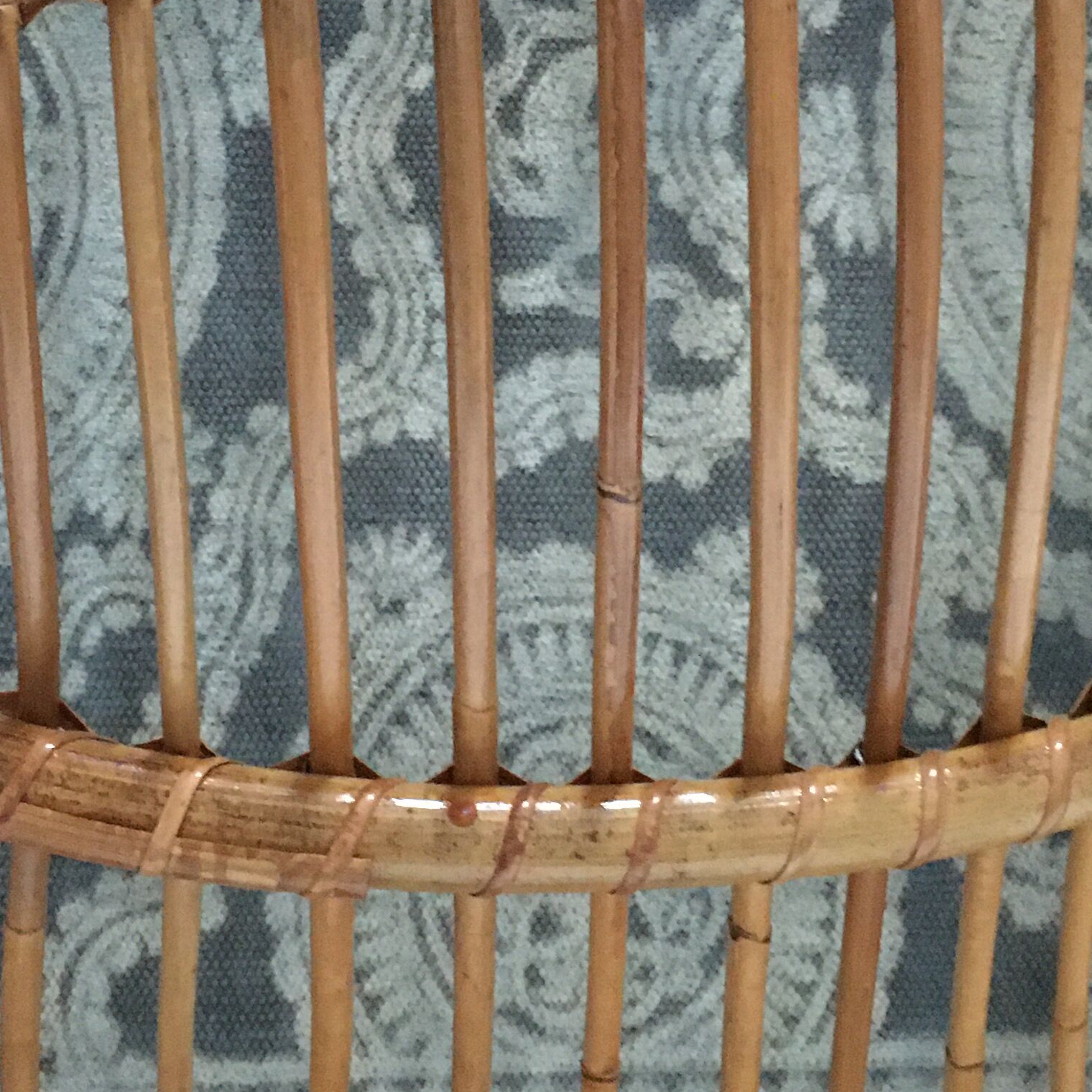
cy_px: 333
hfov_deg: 25.3
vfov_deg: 25.2
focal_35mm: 68
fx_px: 2427
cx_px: 443
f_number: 2.2
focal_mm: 4.15
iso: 320
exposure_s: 1/17
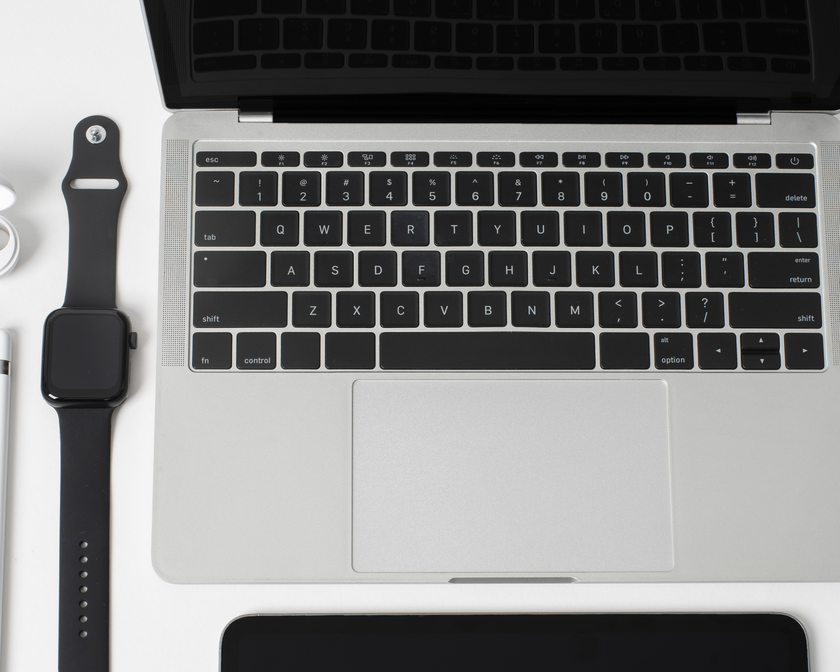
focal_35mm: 90
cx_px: 447
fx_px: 2237
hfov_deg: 21.3
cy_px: 401
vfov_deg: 17.1
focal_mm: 50
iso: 250
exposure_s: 1/100
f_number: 5
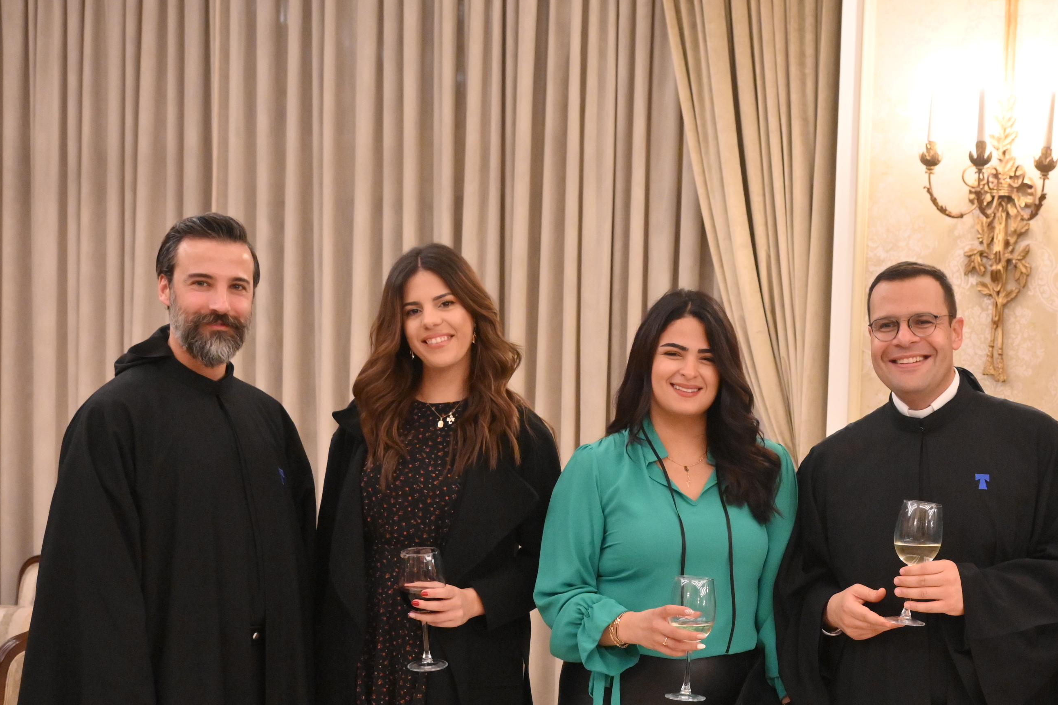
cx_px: 804
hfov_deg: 34.8
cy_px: 596
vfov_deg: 23.7
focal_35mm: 56
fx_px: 1645
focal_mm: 32
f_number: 5.6
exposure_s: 1/80
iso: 5000
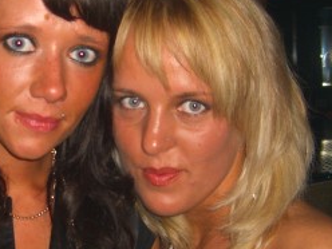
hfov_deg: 21.2
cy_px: 154
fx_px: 882
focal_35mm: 92
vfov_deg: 16.0
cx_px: 103
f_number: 2.8
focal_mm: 7.9
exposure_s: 1/60
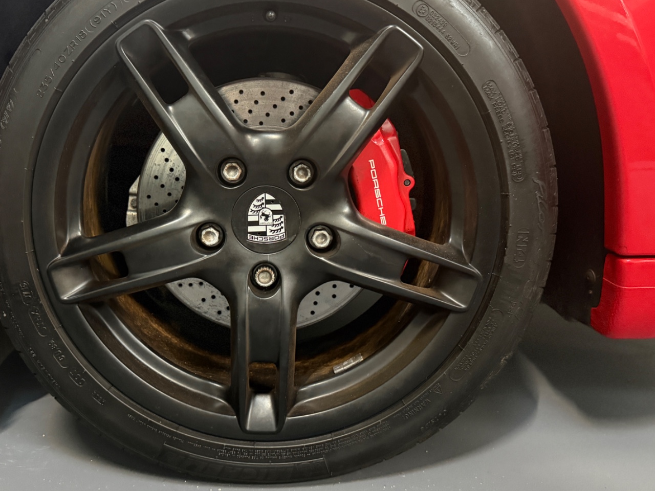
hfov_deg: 59.5
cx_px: 262
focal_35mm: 30
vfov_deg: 46.6
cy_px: 204
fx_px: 568
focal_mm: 6.76
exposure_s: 1/25
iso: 800
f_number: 1.78
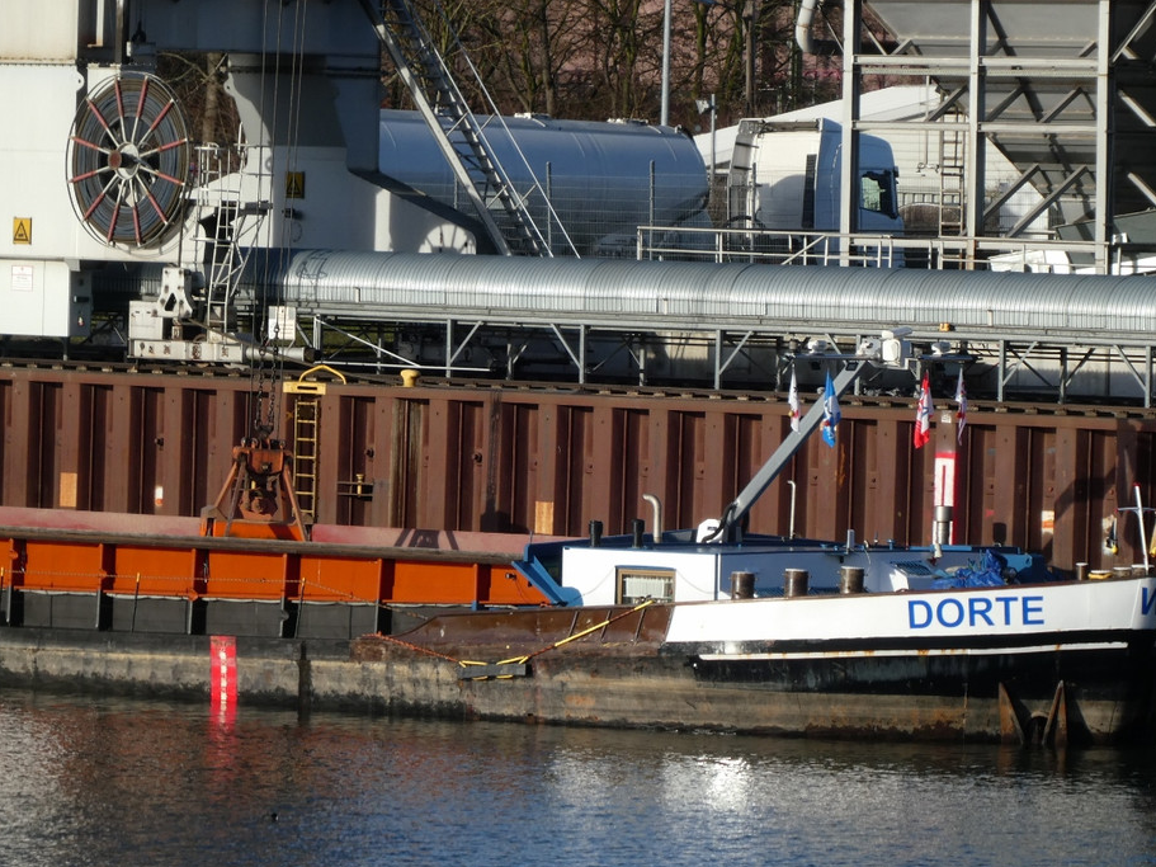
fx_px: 12588
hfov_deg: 5.3
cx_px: 612
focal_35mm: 377
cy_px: 456
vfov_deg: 3.9
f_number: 5.9
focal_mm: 57.7
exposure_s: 1/250
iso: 80
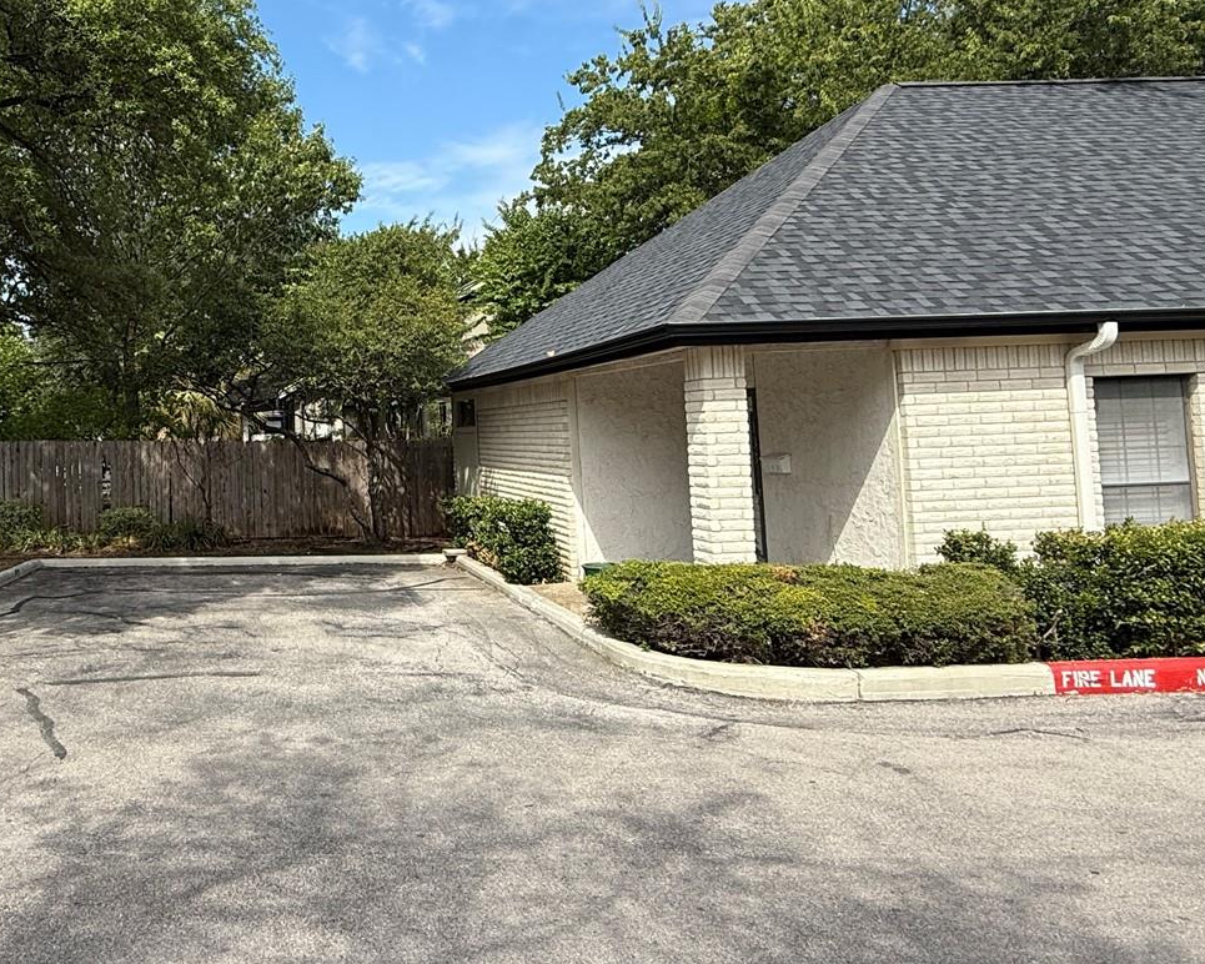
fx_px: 1034
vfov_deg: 49.6
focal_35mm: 29
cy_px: 377
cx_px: 302
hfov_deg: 57.4
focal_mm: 2.22
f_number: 2.2
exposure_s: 1/888
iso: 50
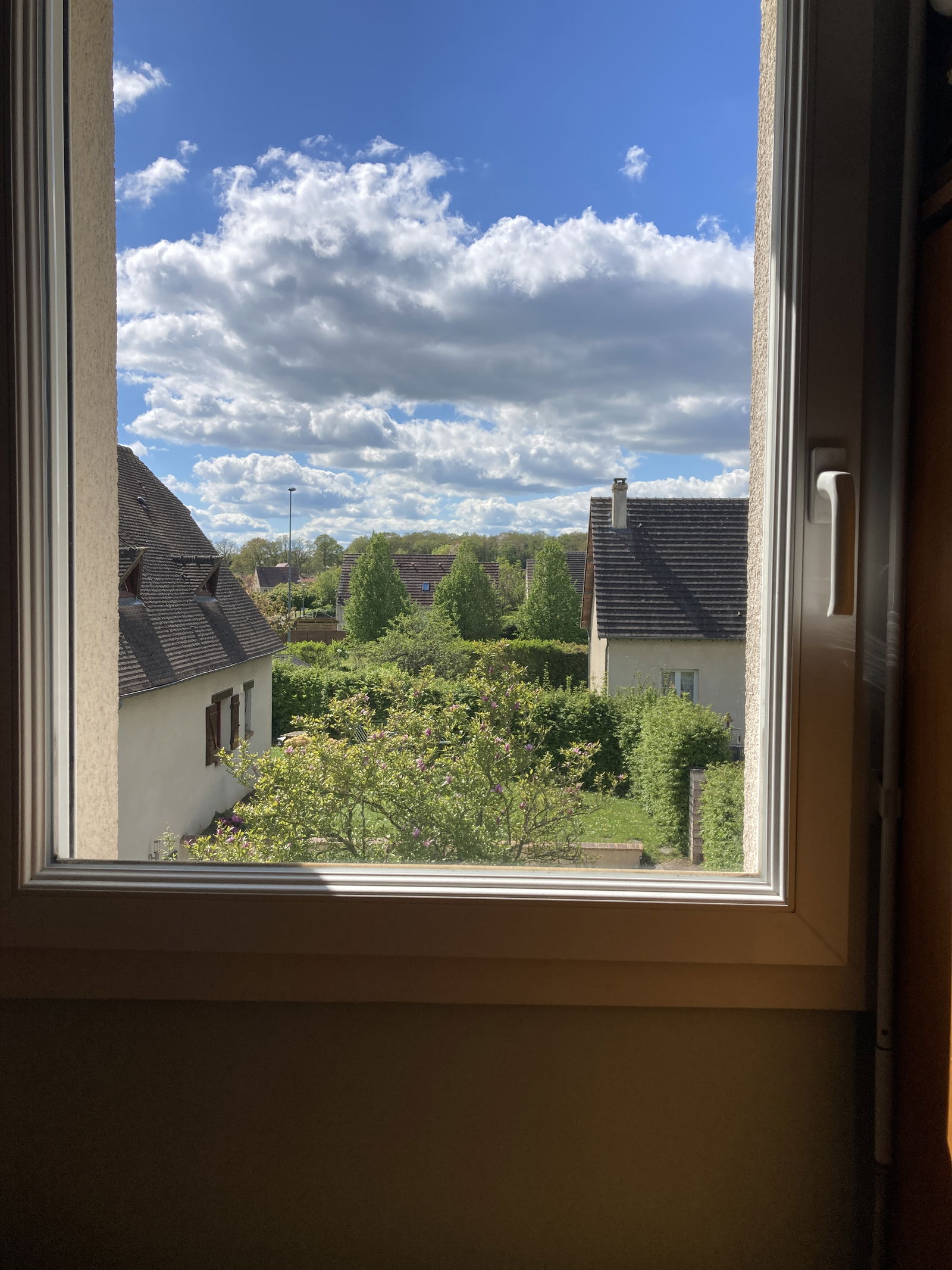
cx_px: 476
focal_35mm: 28
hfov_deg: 49.7
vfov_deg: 63.4
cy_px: 635
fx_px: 1027
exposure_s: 1/2183
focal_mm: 3.99
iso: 20
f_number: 1.8
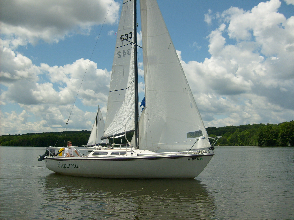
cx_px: 147
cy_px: 110
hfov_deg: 52.6
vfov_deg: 40.7
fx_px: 297
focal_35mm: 35
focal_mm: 5.8
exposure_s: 1/500
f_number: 7.1
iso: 80
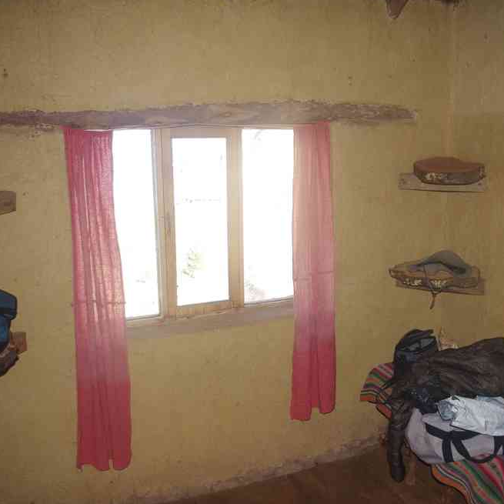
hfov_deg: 46.9
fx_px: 577
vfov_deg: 47.2
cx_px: 308
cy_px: 250
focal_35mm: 35
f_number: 4
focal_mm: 18
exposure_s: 1/50
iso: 400
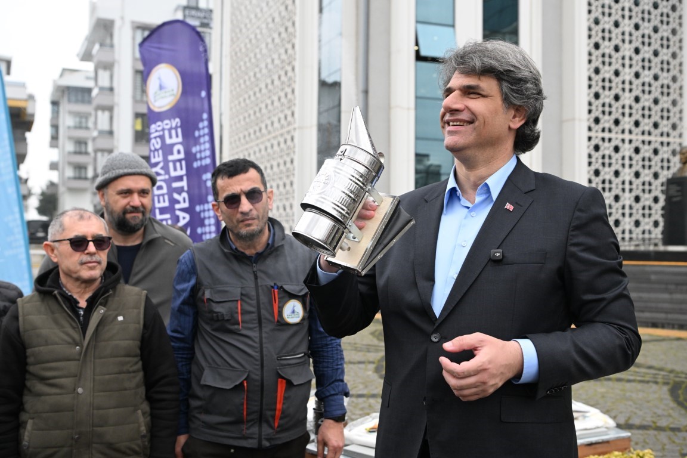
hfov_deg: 48.5
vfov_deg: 33.4
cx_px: 344
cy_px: 229
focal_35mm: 40
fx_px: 763
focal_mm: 40
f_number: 5
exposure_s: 1/5000
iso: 3200
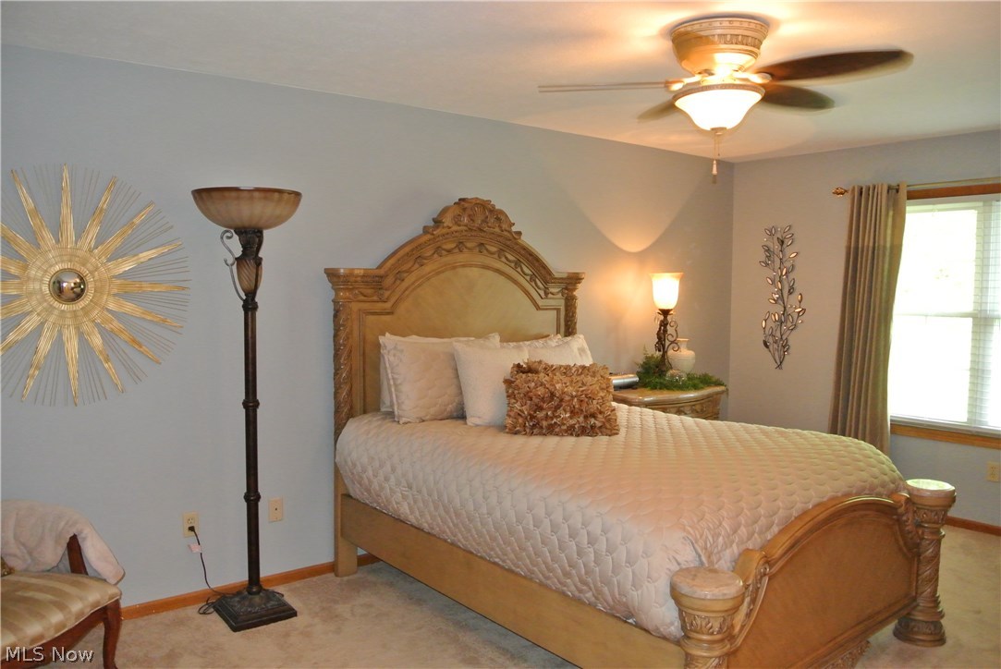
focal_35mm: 27
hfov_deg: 67.3
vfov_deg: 48.0
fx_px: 751
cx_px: 500
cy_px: 334
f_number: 3.5
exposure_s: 1/60
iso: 1600
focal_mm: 10
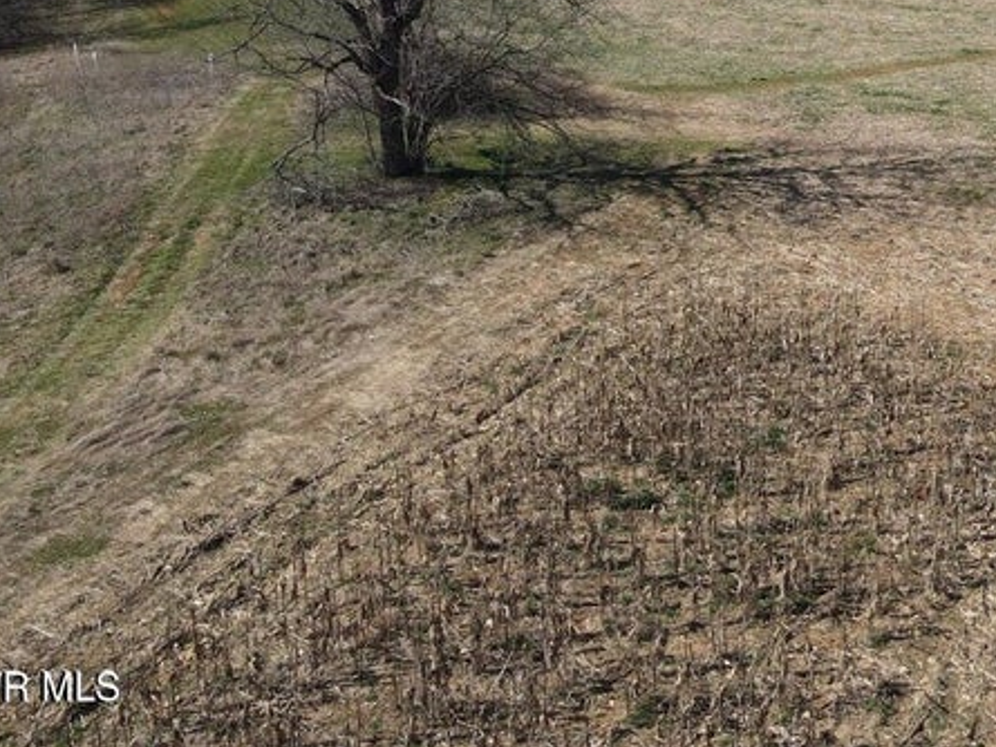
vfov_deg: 29.8
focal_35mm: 46
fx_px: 1324
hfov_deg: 38.4
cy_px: 36
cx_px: 899
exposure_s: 1/640
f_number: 2.8
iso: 100
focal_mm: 4.5
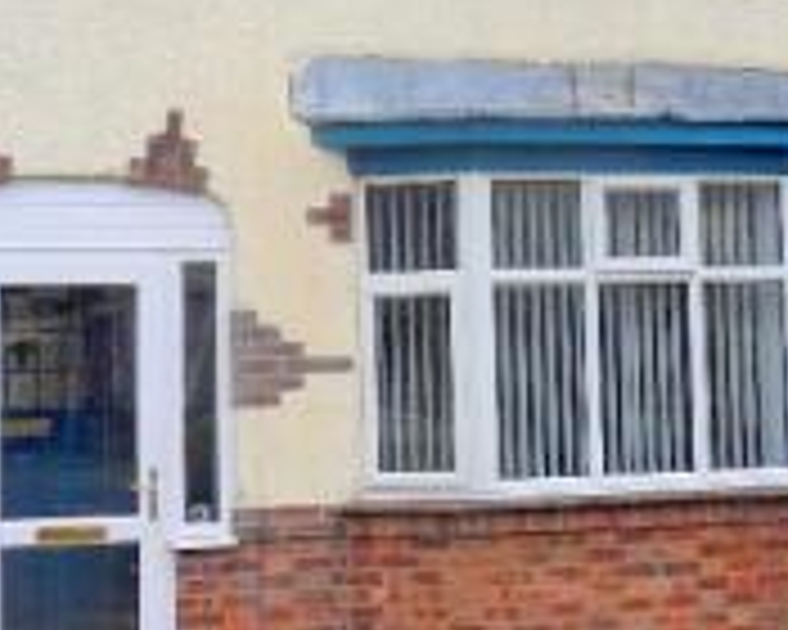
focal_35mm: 104
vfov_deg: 14.8
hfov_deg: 18.4
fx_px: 2425
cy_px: 178
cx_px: 435
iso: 80
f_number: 8.2
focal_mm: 5.6
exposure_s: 1/125
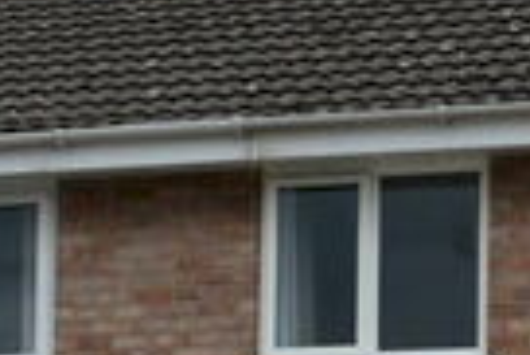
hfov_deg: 11.9
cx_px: 600
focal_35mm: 170
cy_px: 634
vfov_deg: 7.8
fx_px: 2505
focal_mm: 22
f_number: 11
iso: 100
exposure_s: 1/200
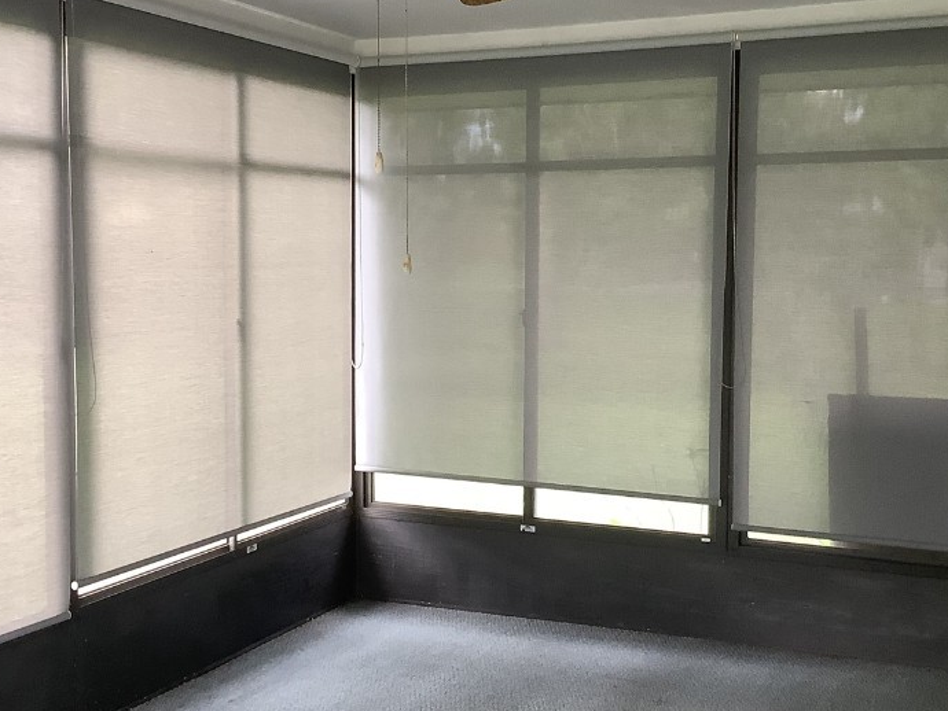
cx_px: 463
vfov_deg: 31.5
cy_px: 360
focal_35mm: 46
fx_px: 1260
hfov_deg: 41.2
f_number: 2.4
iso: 125
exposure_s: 1/50
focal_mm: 3.3
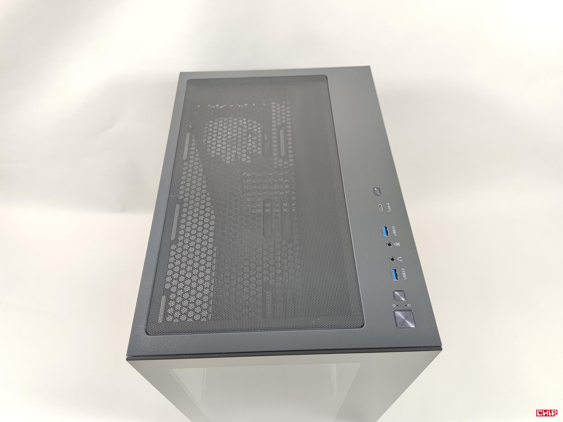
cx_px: 282
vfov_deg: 54.9
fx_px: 407
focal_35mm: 25
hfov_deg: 69.4
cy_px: 211
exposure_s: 1/50
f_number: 1.85
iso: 57
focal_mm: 6.78
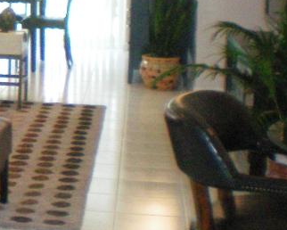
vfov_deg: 13.0
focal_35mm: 118
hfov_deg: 15.4
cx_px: -101
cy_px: 18
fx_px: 1003
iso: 400
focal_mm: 6.3
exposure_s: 1/60
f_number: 3.1
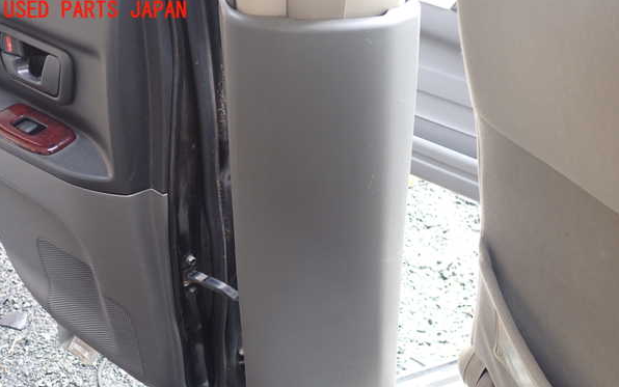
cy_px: 231
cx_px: 310
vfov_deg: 39.3
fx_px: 540
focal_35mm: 32
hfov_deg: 59.6
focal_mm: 5.4
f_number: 2.3
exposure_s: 1/50
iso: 200
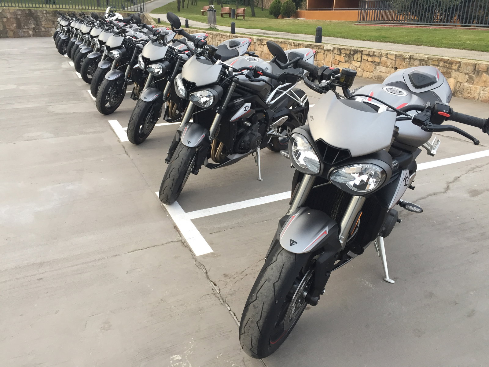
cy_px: 184
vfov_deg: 48.2
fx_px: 410
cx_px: 244
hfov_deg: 61.7
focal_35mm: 29
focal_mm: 4.15
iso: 32
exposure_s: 1/33
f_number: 2.2
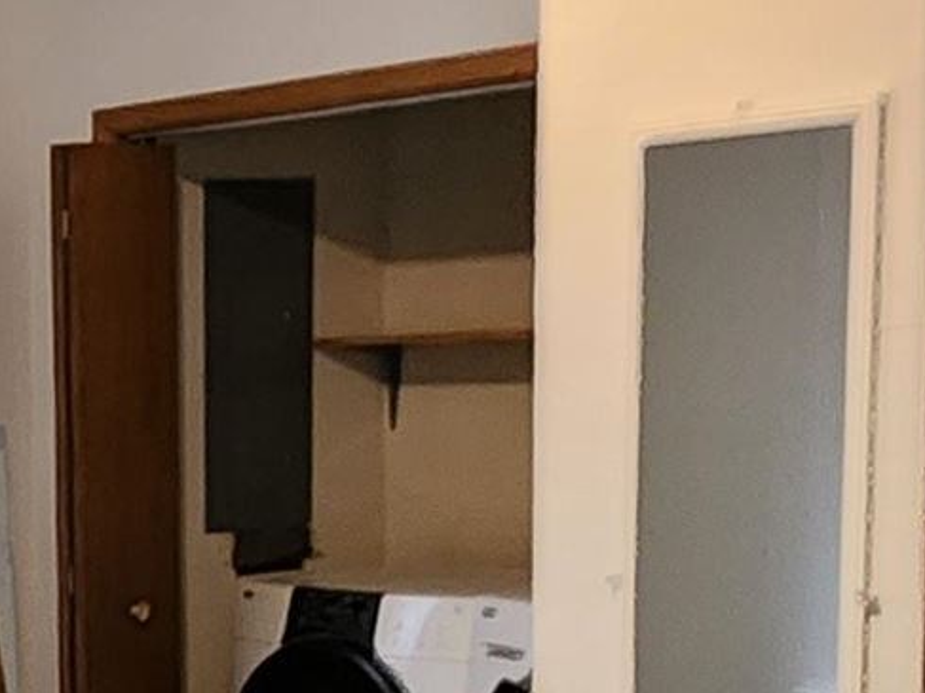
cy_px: 634
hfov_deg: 19.3
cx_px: -640
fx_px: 2191
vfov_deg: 17.7
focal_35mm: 82
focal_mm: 2.2
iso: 400
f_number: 2.2
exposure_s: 1/30
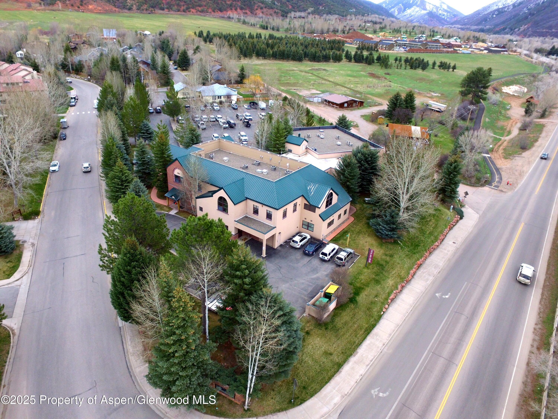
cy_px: 210
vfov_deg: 66.0
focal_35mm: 20
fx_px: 322
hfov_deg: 81.7
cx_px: 279
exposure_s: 1/428
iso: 100
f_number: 2.8
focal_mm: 3.61
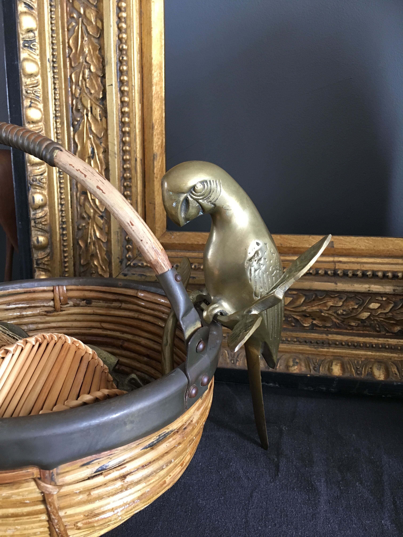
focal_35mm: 29
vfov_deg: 61.7
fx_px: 450
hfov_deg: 48.2
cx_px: 202
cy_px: 268
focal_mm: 4.15
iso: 160
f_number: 2.2
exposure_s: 1/33
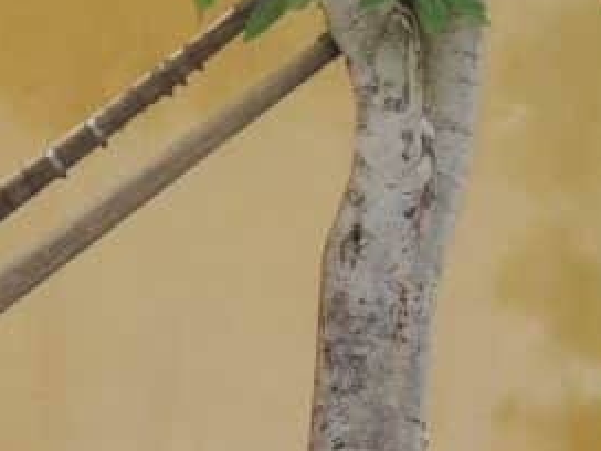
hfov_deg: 7.4
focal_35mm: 265
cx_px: -75
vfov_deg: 5.6
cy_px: 219
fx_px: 4601
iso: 80
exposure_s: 1/250
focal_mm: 8.9
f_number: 3.6
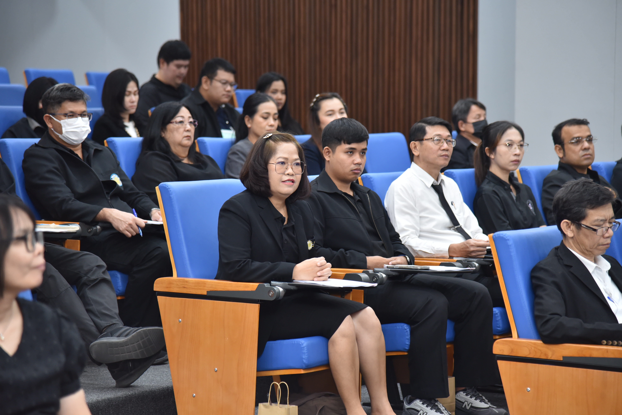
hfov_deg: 17.1
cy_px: 208
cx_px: 311
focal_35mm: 120
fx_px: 2074
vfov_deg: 11.4
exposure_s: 1/160
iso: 1600
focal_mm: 120
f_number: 4
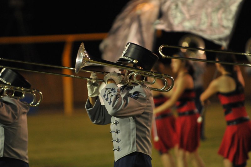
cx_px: 126
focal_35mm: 300
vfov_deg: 4.6
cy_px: 84
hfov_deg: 6.9
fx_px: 2089
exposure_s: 1/250
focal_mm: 200
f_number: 2.8
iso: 1600
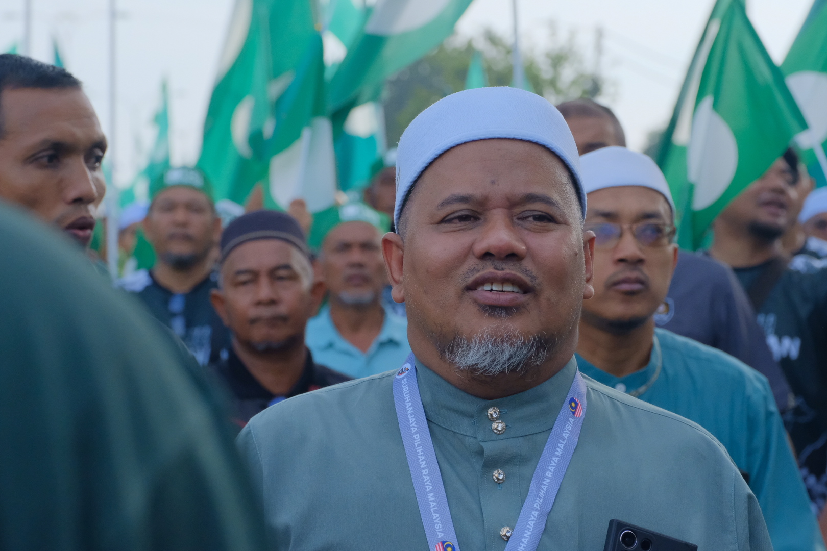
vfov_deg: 15.0
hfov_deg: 22.4
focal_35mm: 91
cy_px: 264
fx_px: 2090
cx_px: 425
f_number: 5
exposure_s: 1/6400
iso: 3200
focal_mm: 55
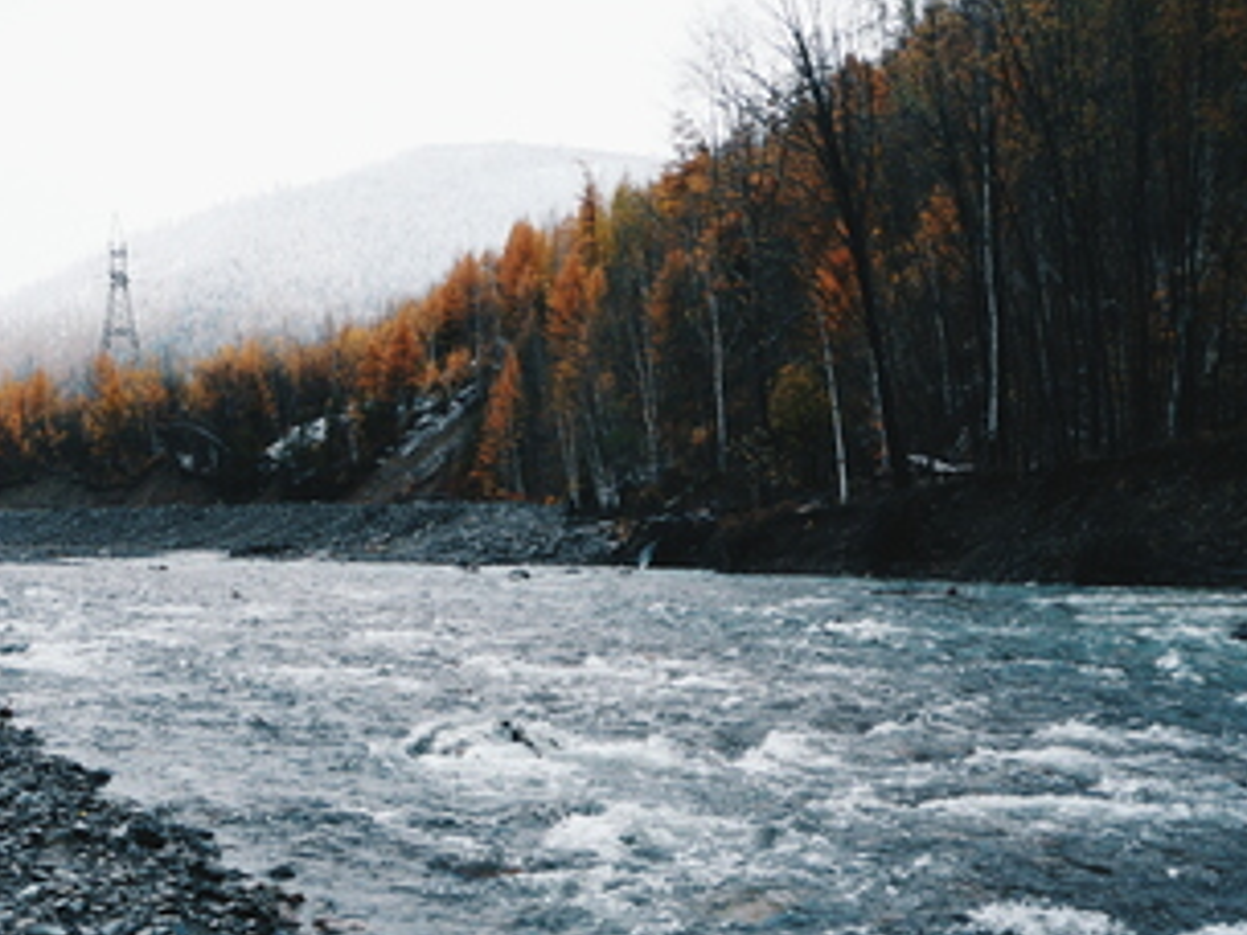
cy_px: 595
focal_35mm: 46
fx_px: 1657
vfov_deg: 31.4
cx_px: 464
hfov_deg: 40.9
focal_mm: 5.2
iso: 80
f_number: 2.8
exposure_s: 1/200
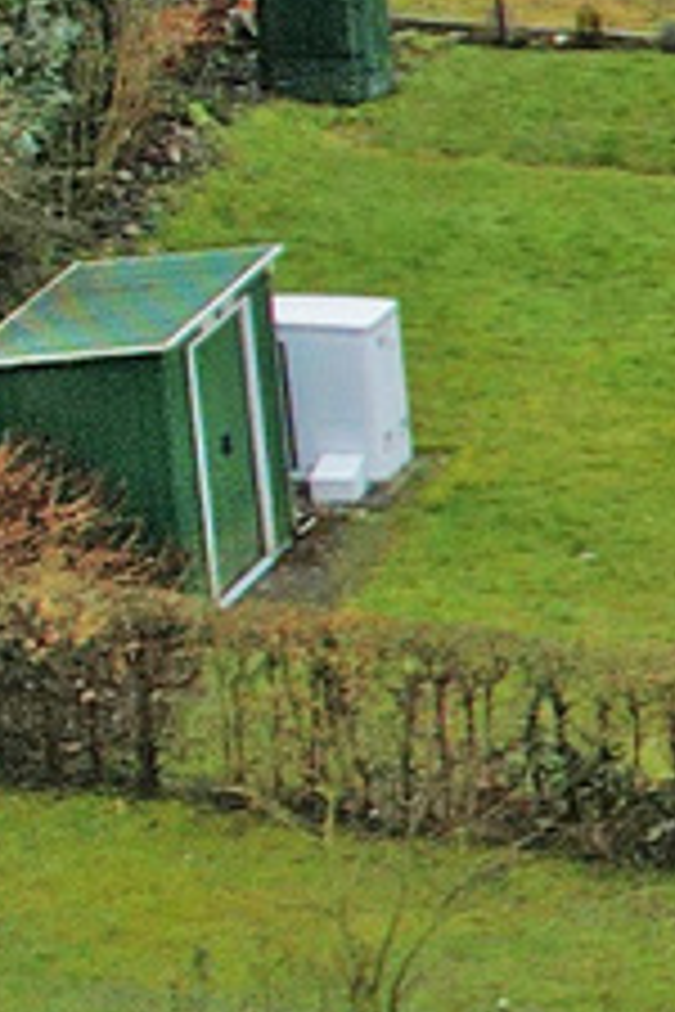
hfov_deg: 4.8
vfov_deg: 8.2
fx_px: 7031
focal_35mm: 250
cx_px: 3064
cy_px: 627
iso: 100
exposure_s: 1/1000
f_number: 2.8
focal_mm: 8.38
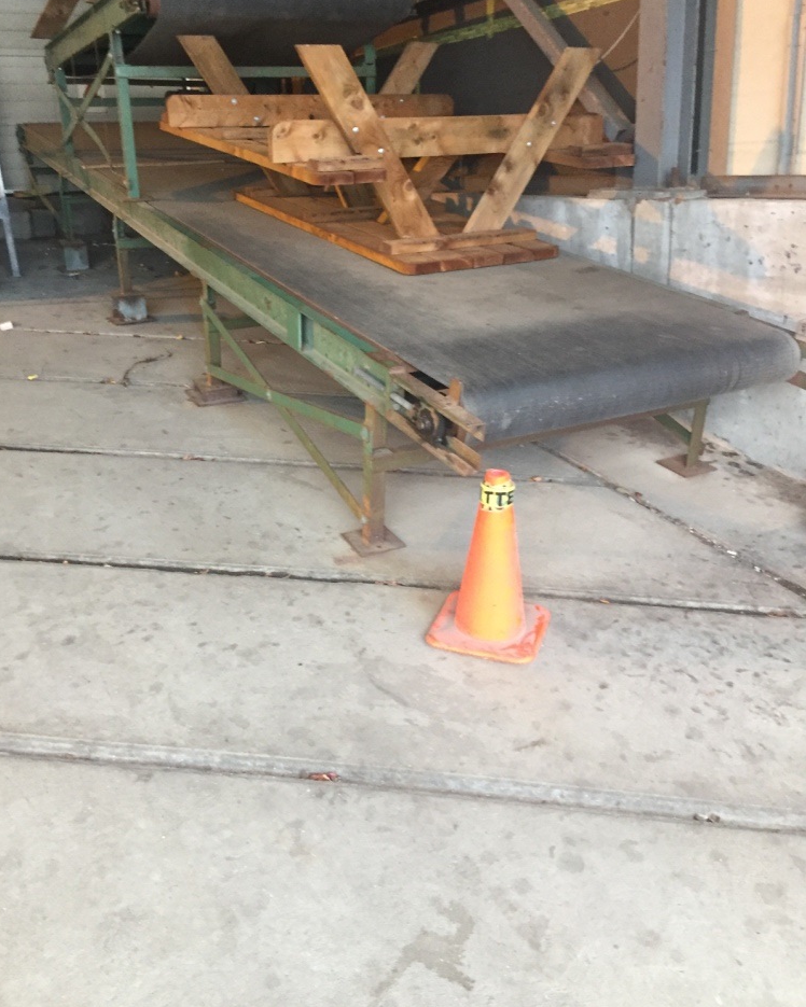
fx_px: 924
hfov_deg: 47.1
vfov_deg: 57.1
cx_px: 393
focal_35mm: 31
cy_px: 458
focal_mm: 4.15
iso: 200
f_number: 2.2
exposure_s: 1/30
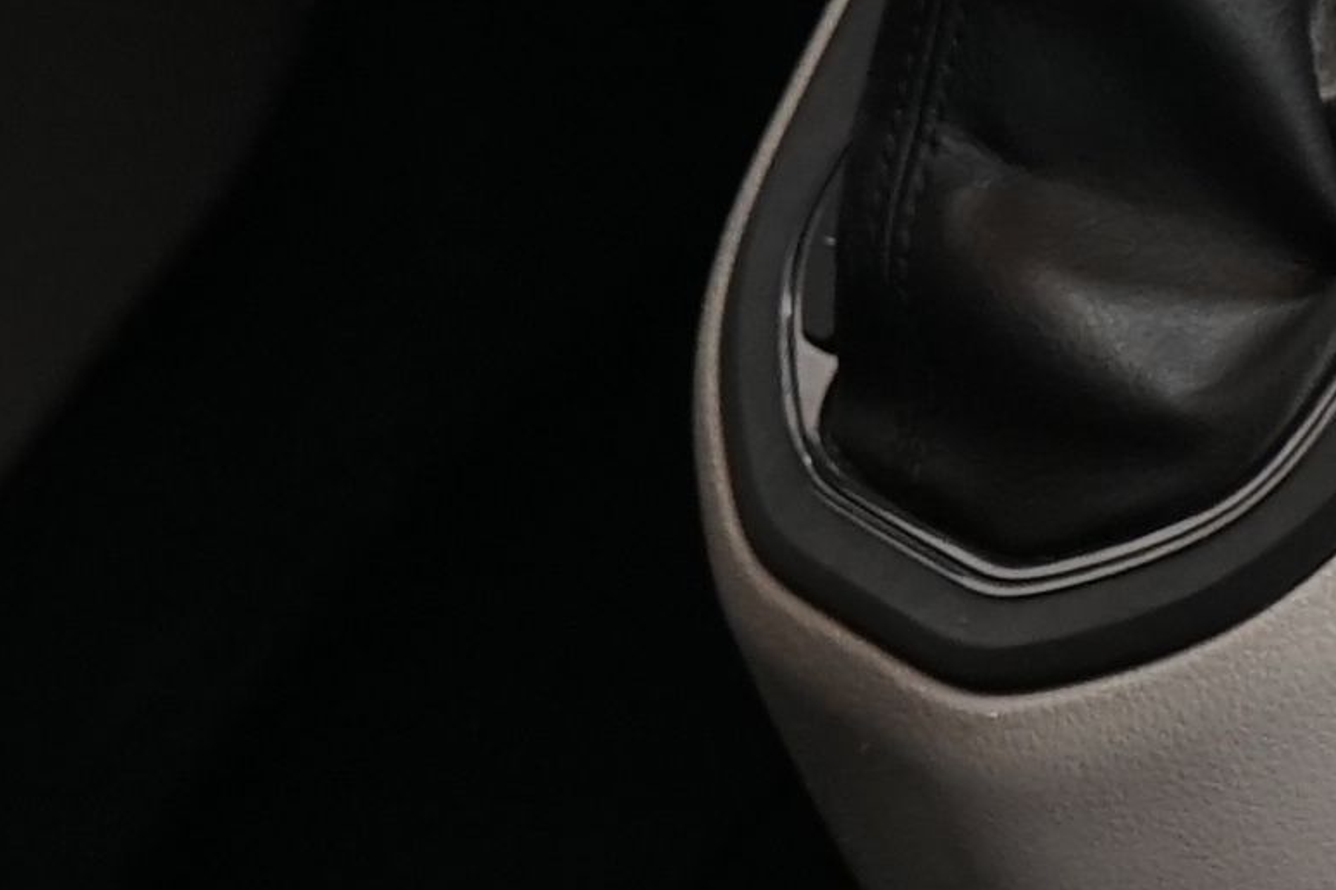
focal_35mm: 217
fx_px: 8052
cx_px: 1502
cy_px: 10
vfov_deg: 6.3
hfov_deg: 9.4
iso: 800
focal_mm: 28
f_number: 4.5
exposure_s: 1/15
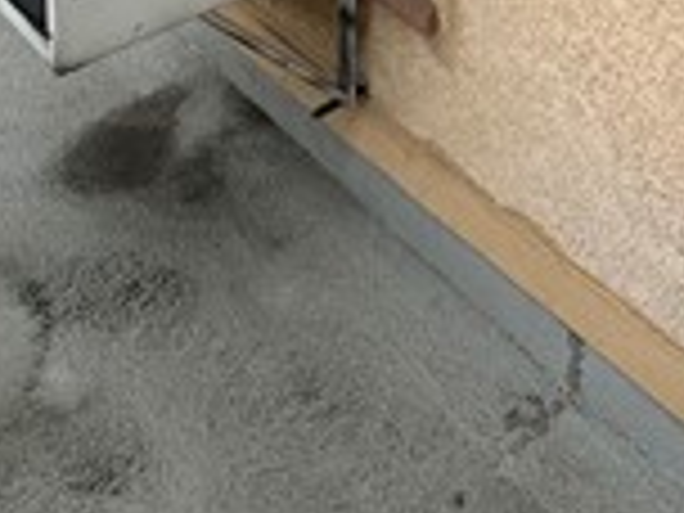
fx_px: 1166
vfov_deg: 17.5
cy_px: -518
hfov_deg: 31.9
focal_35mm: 59
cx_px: 544
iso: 40
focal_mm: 2.22
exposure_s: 1/552
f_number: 2.2
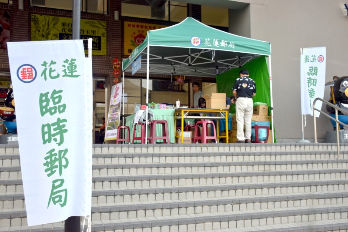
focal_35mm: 34
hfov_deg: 55.1
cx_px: 174
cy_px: 116
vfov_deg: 38.3
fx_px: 333
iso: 400
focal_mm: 23
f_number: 5.6
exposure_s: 1/125
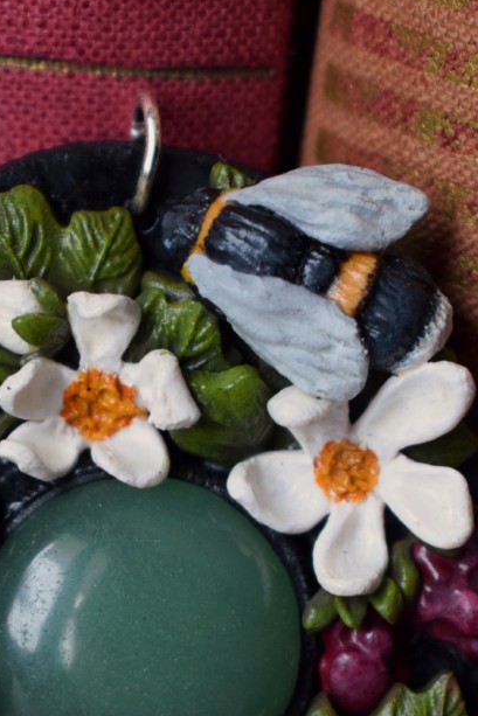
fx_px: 3084
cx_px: 143
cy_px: 566
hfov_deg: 8.9
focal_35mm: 155
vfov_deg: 13.2
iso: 1100
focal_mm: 55
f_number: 5.6
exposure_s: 1/60
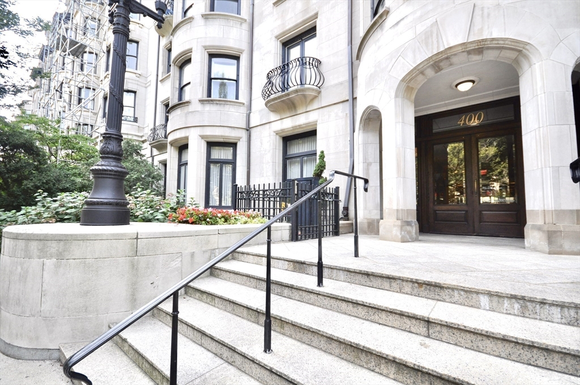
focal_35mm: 15
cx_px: 290
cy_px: 192
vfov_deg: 77.2
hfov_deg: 100.5
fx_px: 241
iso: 360
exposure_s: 1/125
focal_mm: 10
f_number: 5.6
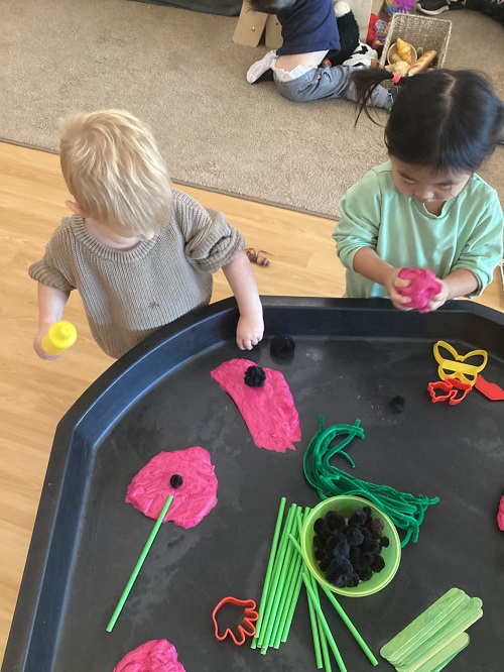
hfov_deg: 45.5
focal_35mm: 31
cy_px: 336
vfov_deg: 58.3
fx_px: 601
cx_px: 252
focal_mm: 3.3
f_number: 2.4
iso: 400
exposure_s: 1/33
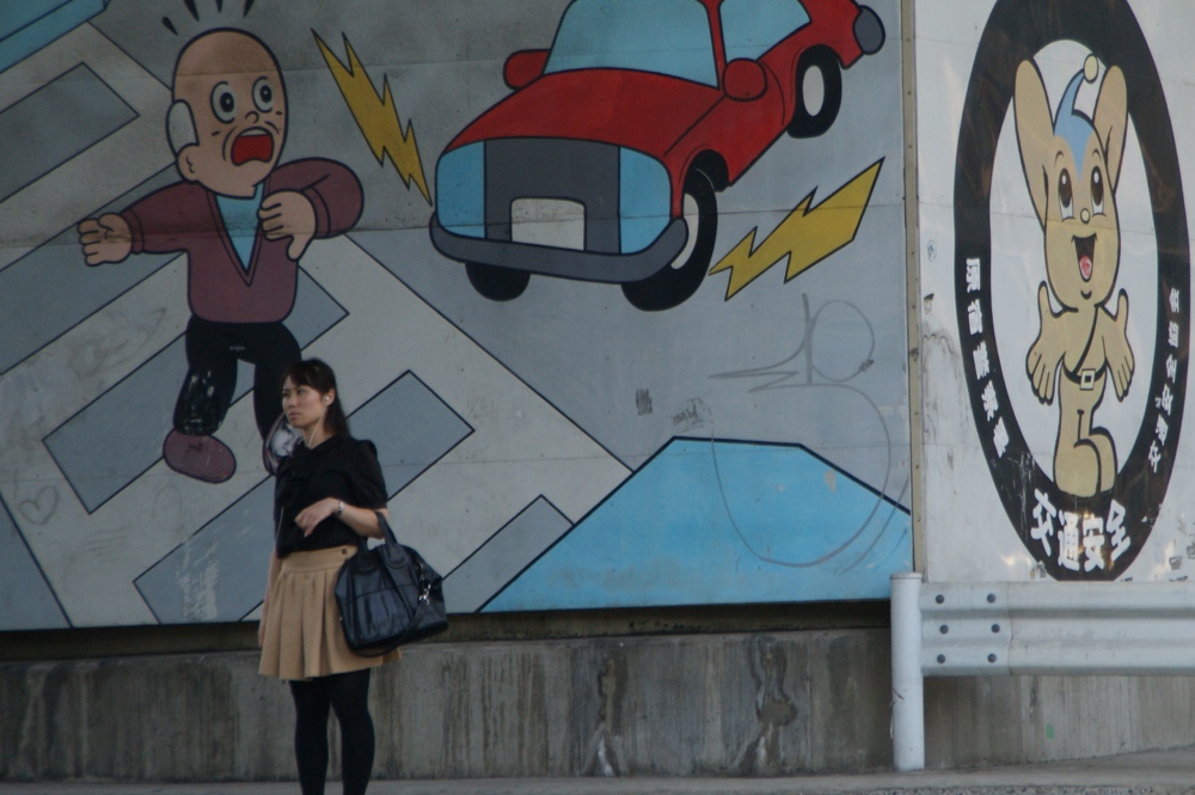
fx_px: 11940
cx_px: 713
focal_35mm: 360
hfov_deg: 5.7
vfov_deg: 3.8
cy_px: 356
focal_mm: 150
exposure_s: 1/250
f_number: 6.3
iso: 200
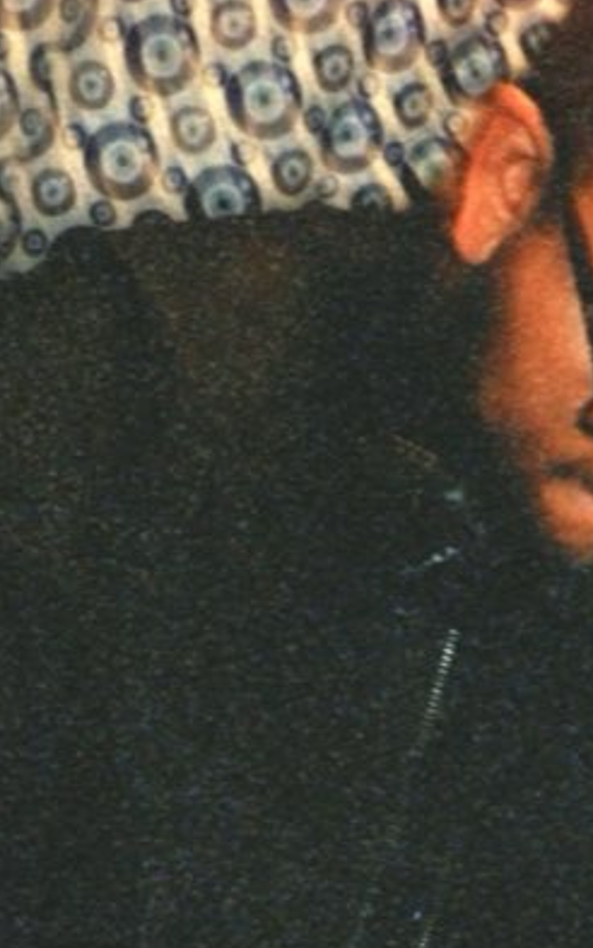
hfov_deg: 14.9
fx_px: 2247
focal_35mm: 87
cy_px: 909
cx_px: 506
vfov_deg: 23.0
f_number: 3.5
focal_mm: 16
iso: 320
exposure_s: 1/60
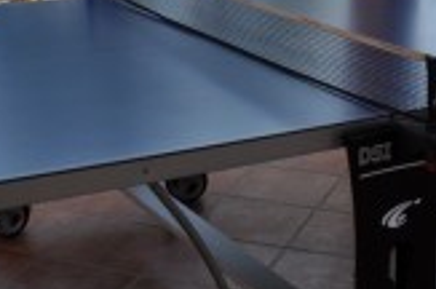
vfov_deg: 14.9
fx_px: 1027
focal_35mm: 85
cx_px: 179
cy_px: -140
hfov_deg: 23.9
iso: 200
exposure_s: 1/400
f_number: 8
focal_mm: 18
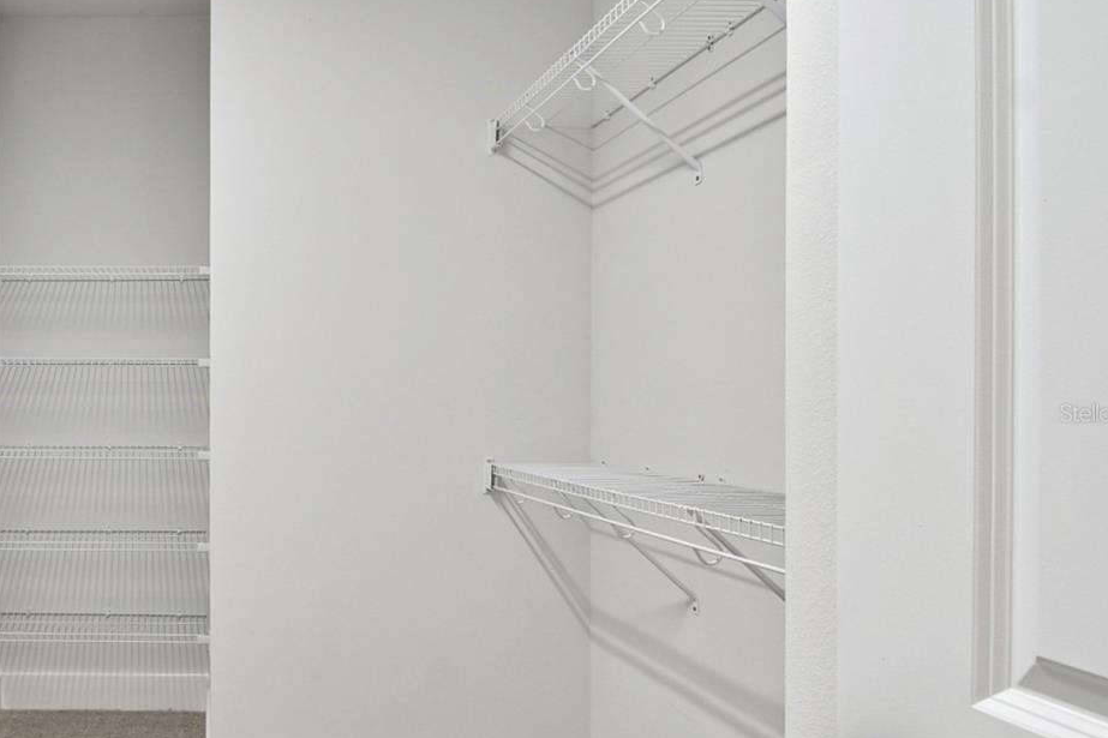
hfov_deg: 62.9
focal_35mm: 26
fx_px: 800
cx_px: 206
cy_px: 413
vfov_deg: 49.4
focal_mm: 10
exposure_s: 1/25
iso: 100
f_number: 7.1
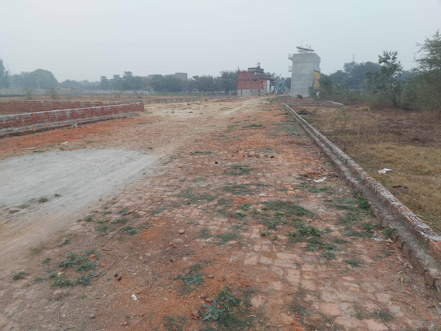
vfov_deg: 56.8
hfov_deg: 71.6
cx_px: 220
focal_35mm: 24
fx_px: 306
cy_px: 166
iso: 64
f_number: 1.8
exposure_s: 1/60
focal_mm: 5.23
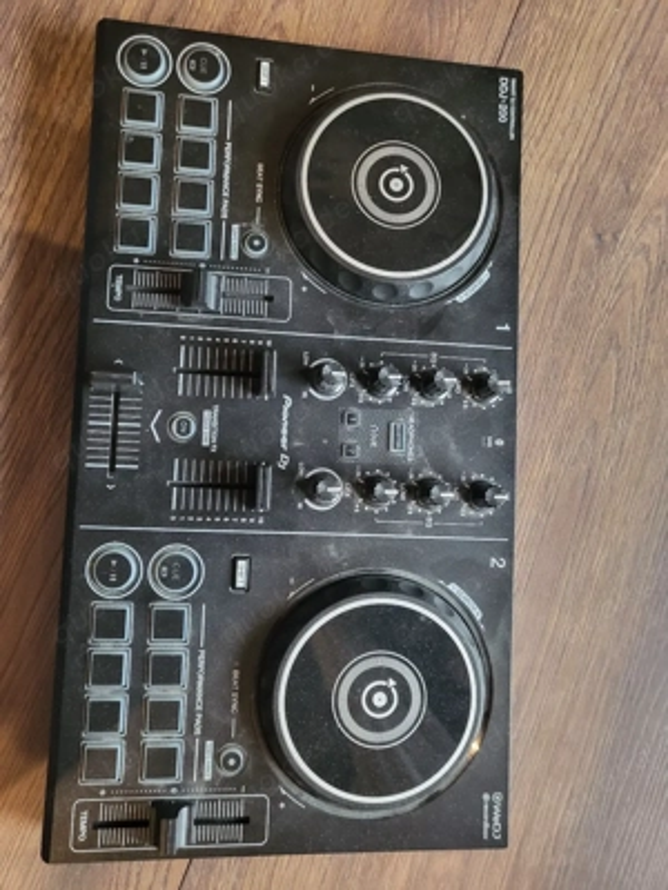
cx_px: 334
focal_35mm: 26
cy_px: 445
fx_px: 669
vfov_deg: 67.3
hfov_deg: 53.1
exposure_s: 1/25.1
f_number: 1.8
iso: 640
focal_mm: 4.25
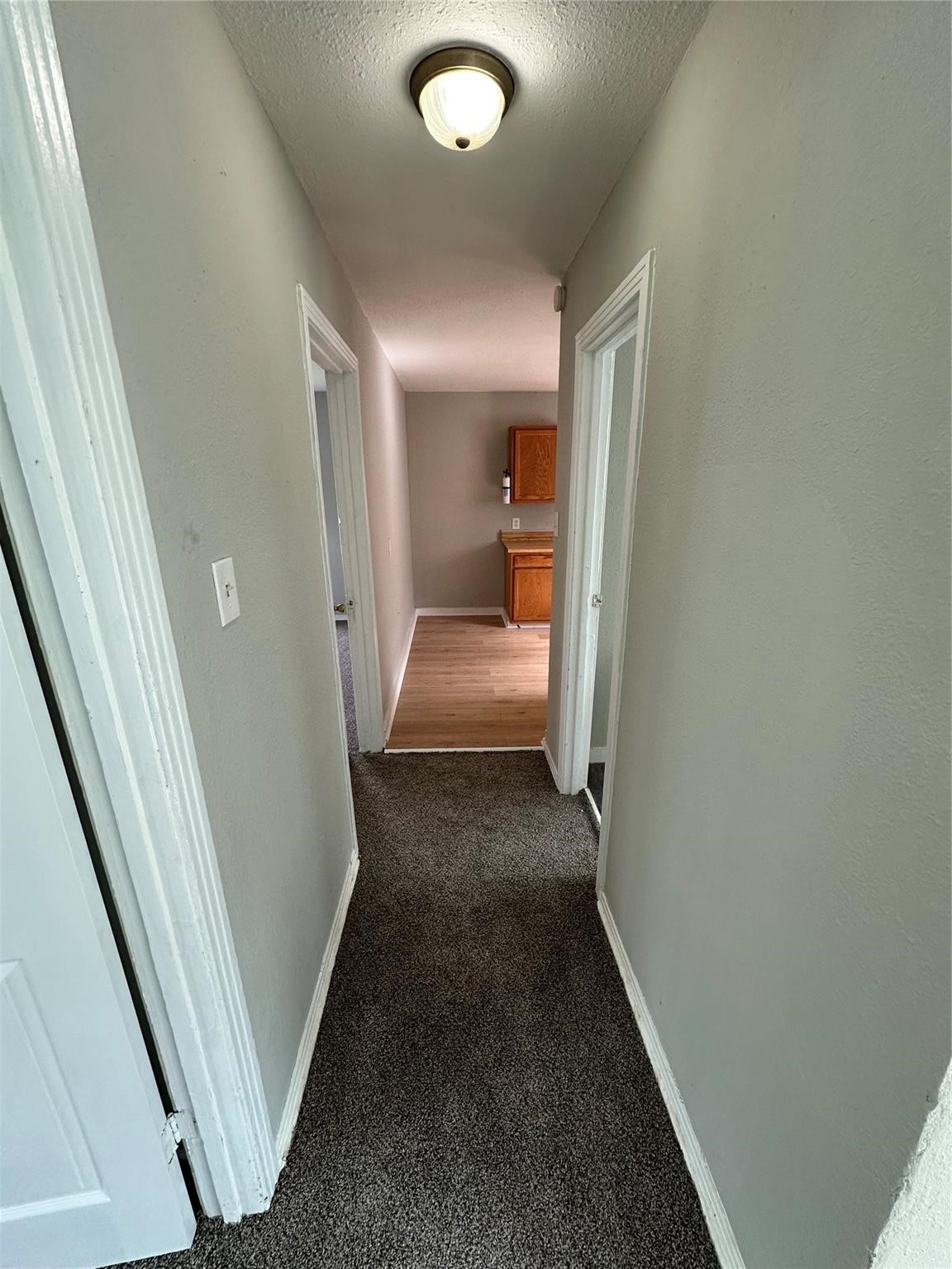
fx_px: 513
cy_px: 634
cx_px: 476
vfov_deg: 102.1
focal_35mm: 14
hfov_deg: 85.7
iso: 200
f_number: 2.2
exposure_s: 1/120
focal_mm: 2.22
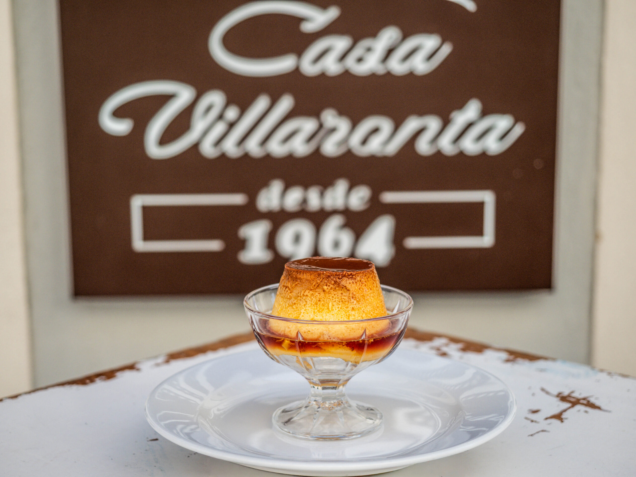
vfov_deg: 21.0
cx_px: 318
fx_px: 1286
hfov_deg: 27.8
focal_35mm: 70
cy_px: 238
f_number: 2.8
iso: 200
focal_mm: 35
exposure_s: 1/1250
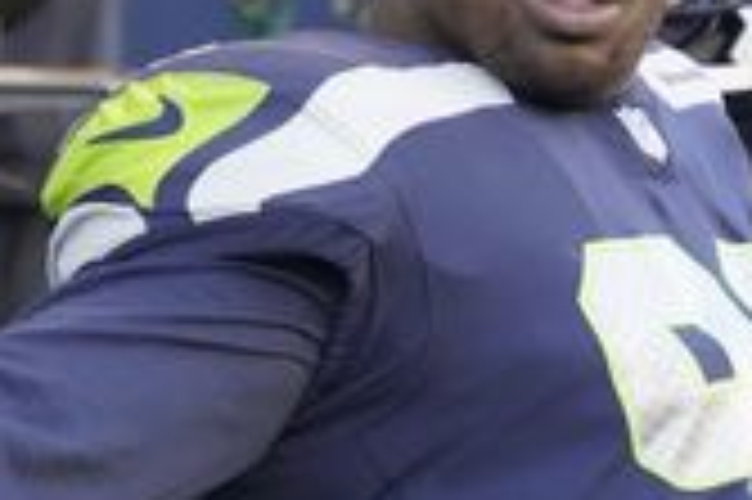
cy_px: 214
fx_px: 13961
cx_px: 320
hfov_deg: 3.1
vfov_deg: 2.1
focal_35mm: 669
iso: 12800
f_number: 6.3
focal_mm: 279
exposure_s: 1/2000
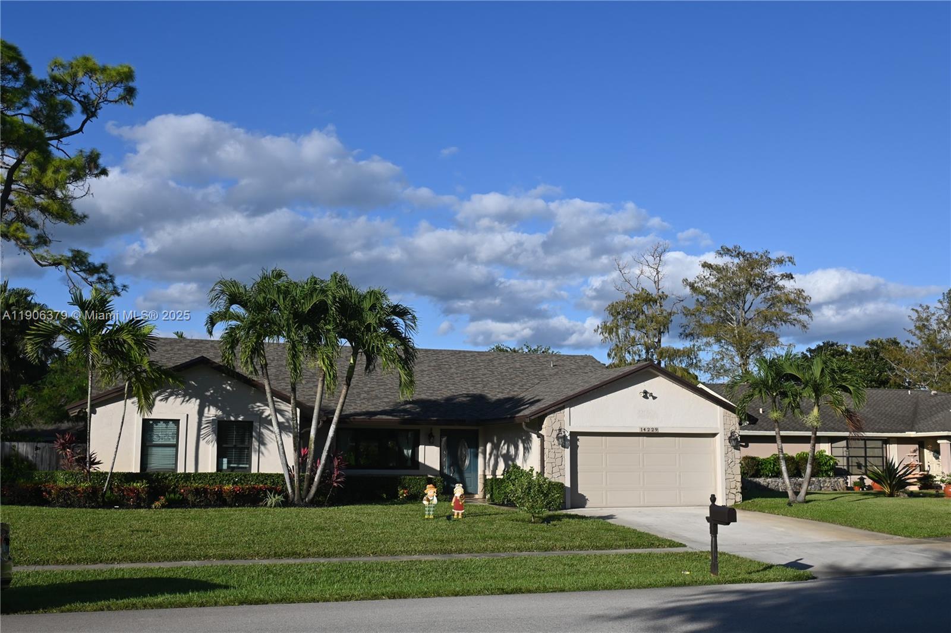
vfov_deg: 34.2
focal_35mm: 39
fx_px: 1030
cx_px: 476
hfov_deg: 49.6
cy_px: 316
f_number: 8
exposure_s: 1/500
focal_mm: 26
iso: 100
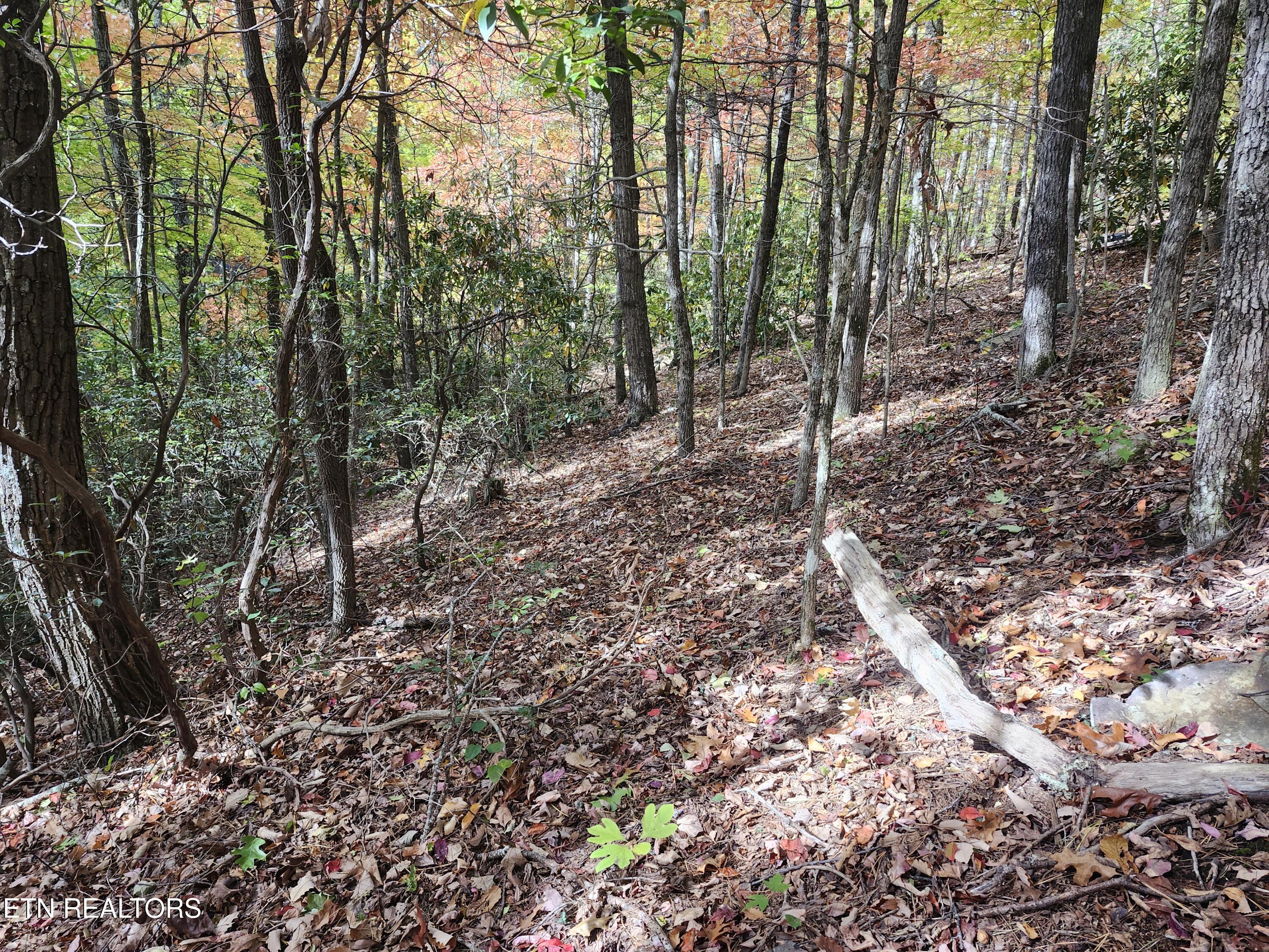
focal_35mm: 23
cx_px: 634
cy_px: 476
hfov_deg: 73.9
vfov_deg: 58.9
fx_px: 843
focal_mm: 5.54
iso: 160
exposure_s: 1/180
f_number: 1.8
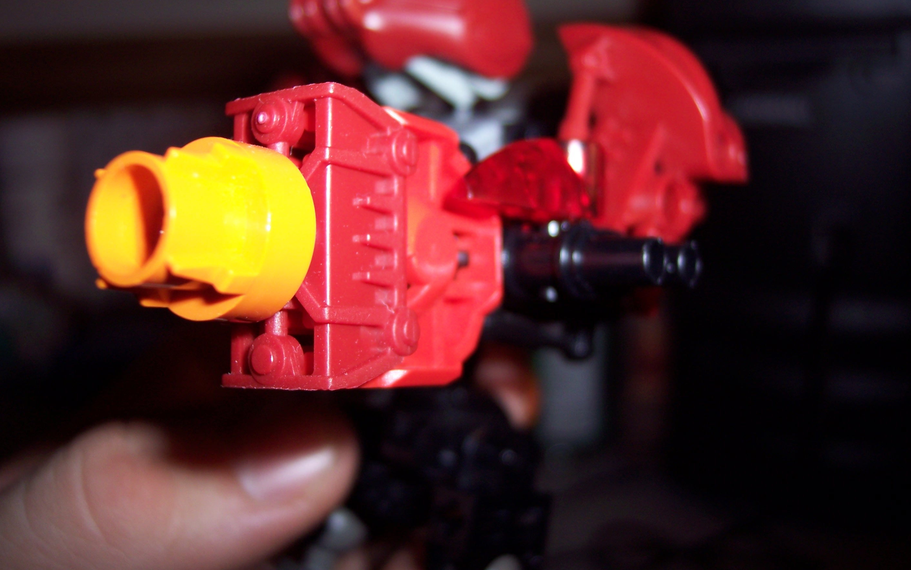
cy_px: 240
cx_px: 451
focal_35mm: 42
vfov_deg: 30.5
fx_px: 1043
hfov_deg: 47.2
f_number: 2.8
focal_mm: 8
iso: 100
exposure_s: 1/60
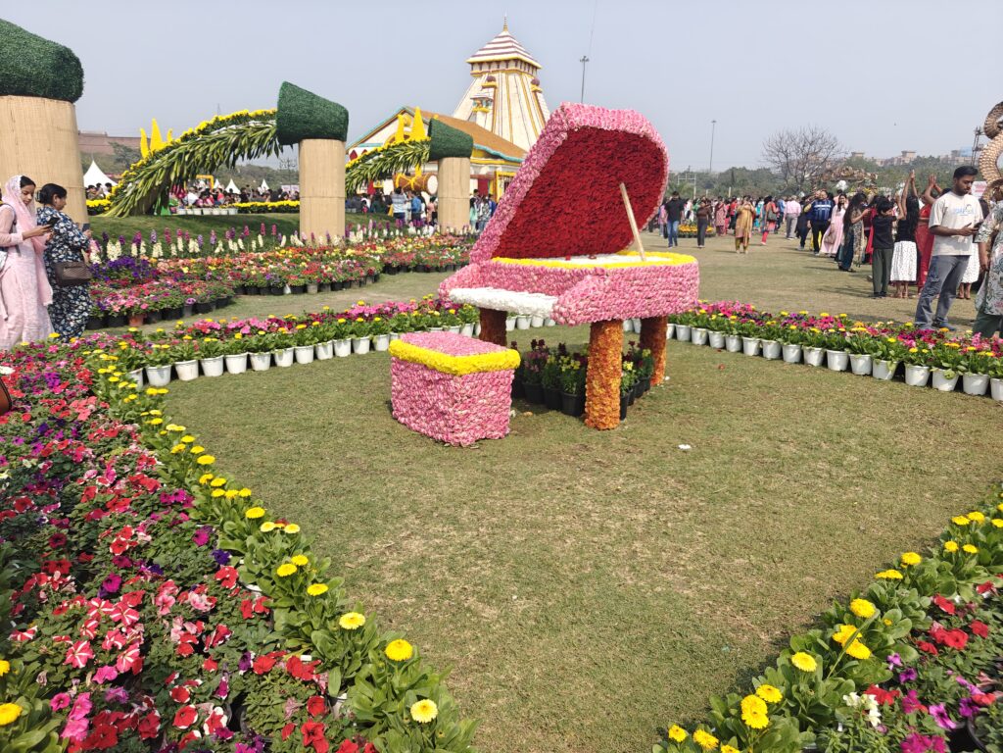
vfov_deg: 58.9
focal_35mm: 23
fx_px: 666
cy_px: 376
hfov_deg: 73.9
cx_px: 502
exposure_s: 1/1377
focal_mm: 6.06
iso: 50
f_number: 1.6
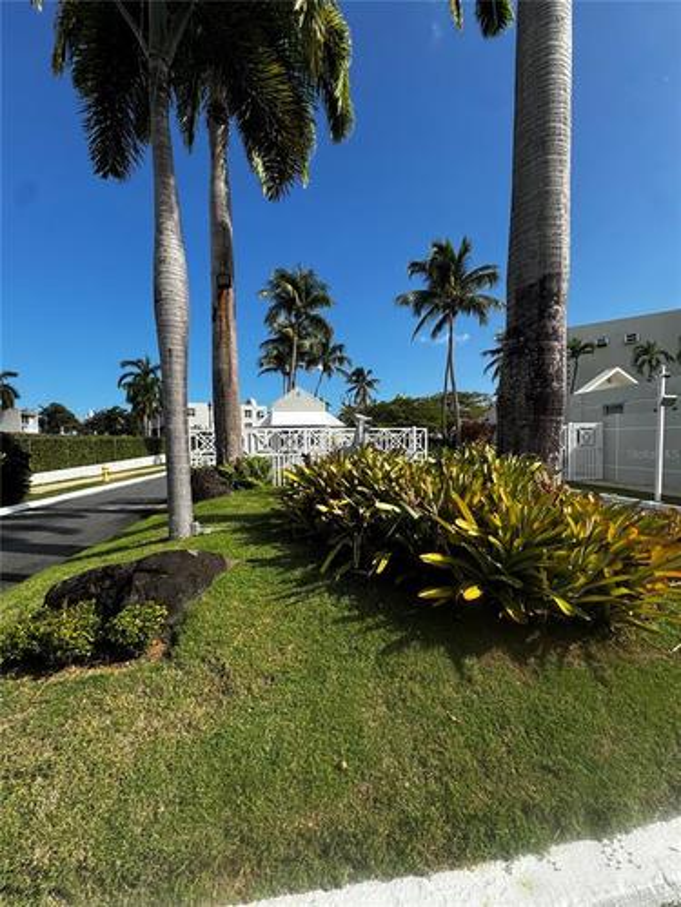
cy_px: 454
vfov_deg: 102.1
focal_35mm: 14
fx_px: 367
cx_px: 340
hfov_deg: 85.7
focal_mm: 2.22
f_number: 2.2
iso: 50
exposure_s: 1/1536
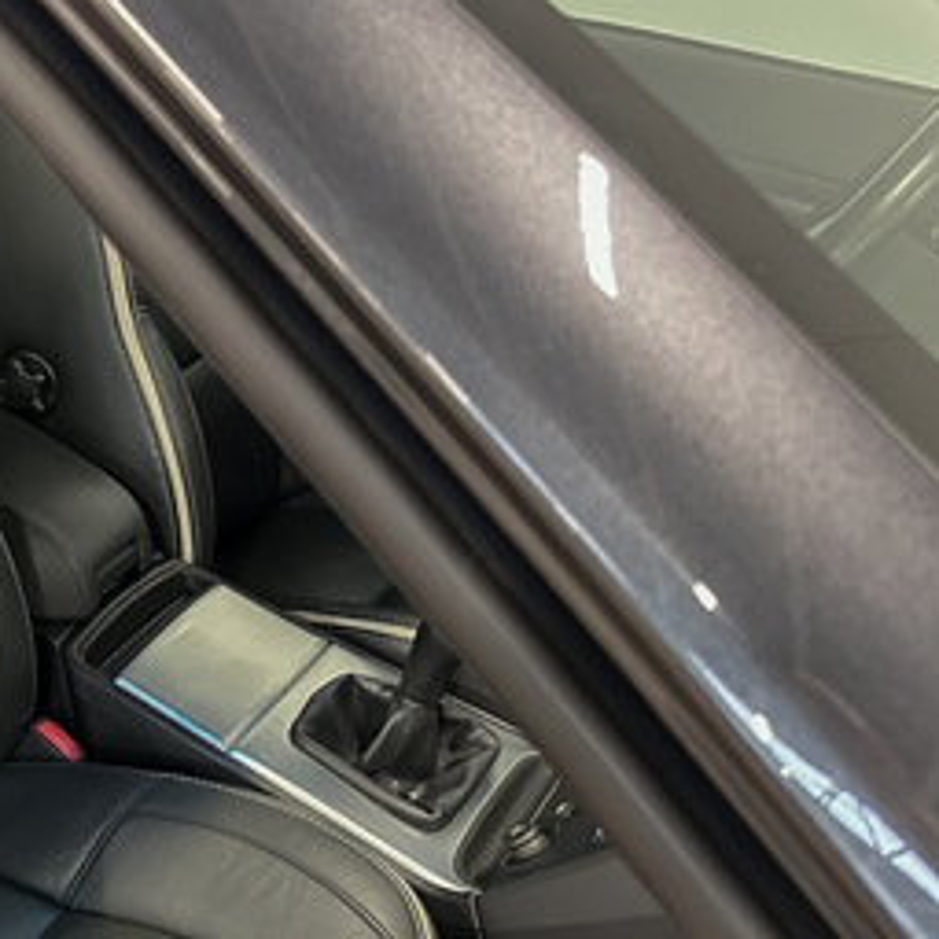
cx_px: -118
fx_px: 1534
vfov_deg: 33.6
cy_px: 648
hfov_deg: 30.2
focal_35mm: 50
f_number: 1.78
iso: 1000
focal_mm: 6.86
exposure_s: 1/33
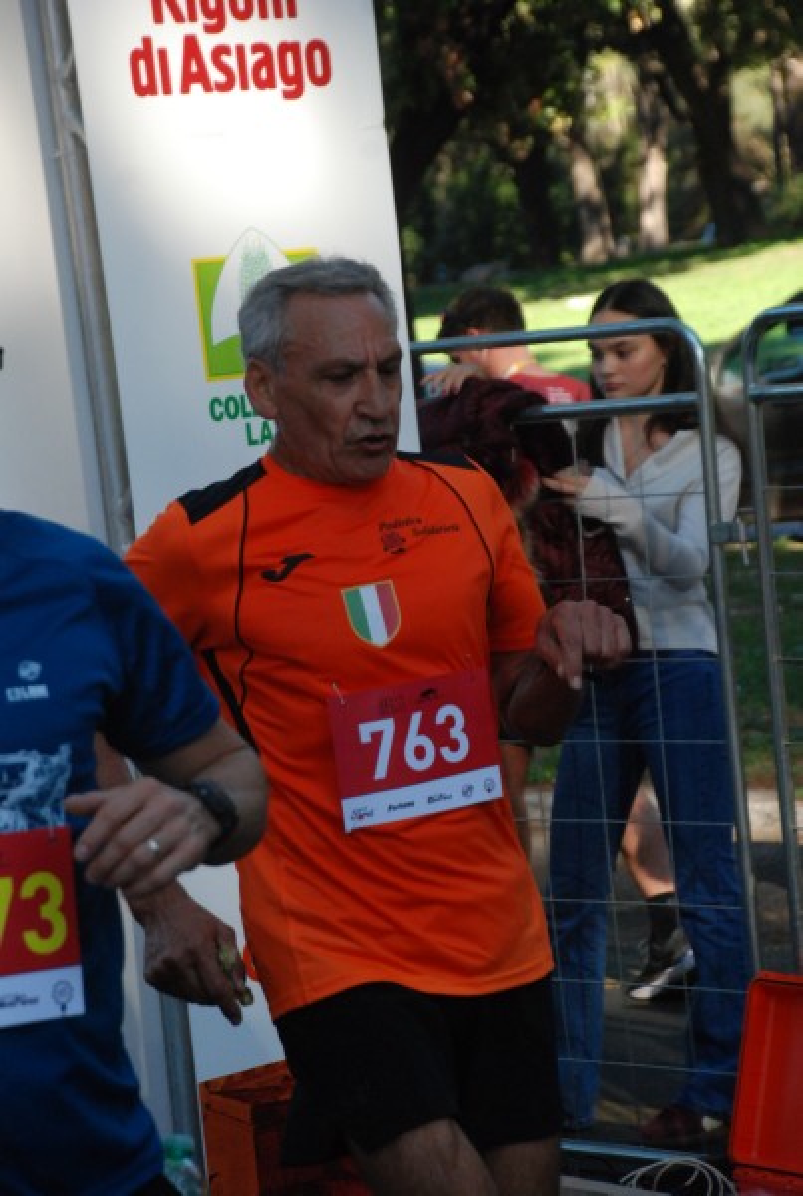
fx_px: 3994
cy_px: 598
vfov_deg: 17.0
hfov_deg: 11.5
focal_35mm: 120
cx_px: 402
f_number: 5.6
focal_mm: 80
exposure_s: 1/500
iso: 1000
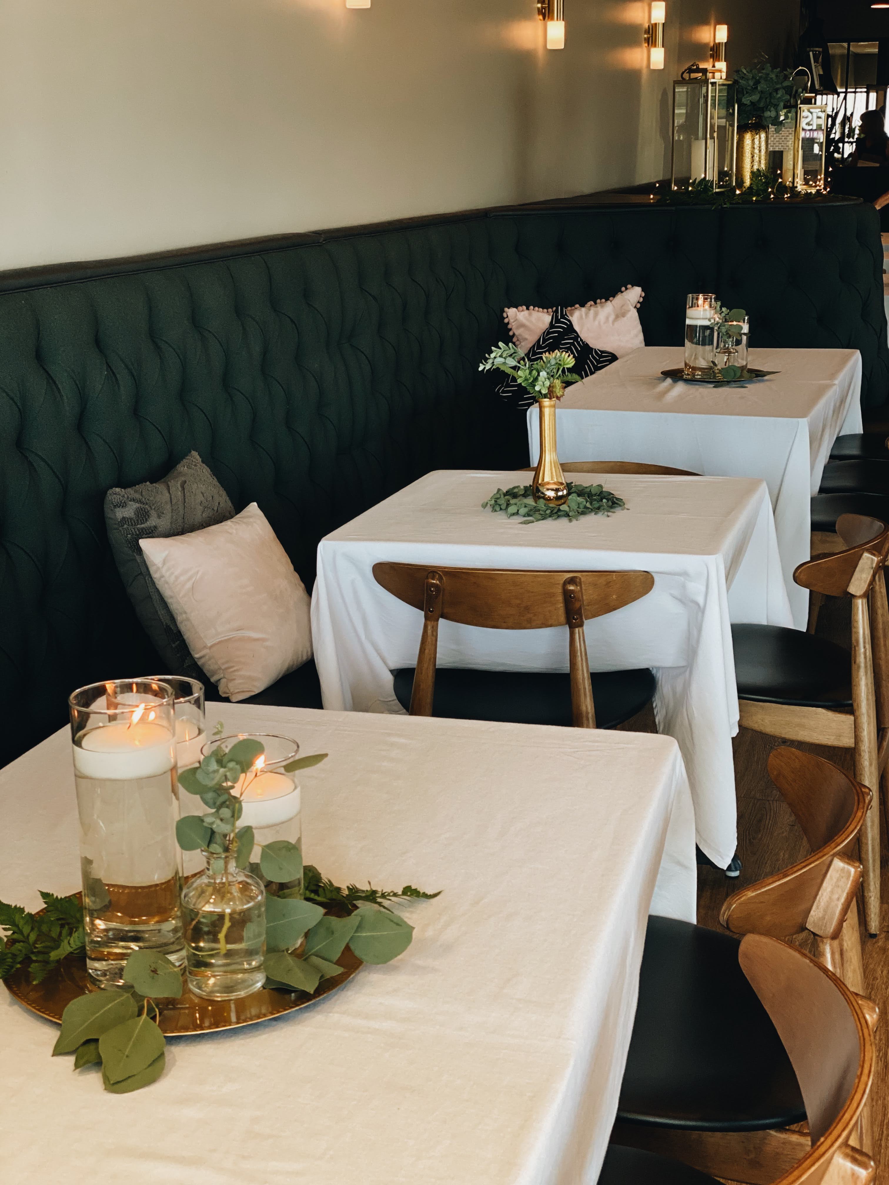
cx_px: 444
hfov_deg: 28.0
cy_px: 592
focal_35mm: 52
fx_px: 1781
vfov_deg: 36.8
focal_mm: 6
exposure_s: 1/120
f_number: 2
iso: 160
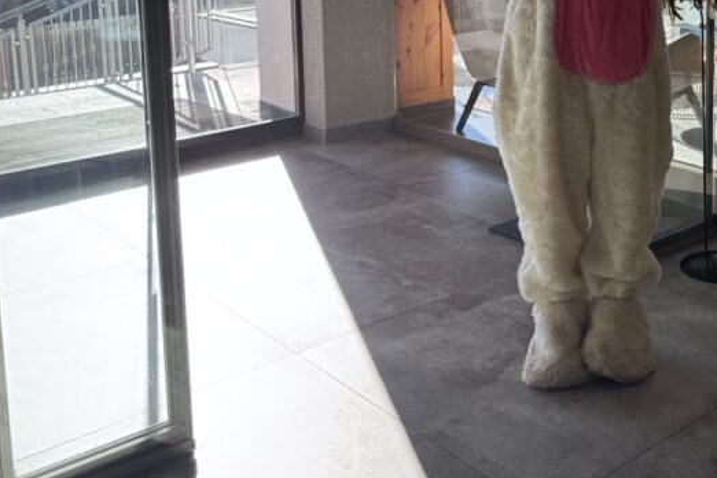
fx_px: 976
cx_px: 669
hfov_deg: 37.3
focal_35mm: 49
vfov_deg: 26.1
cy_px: -3
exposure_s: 1/593
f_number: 1.78
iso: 80
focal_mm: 6.76
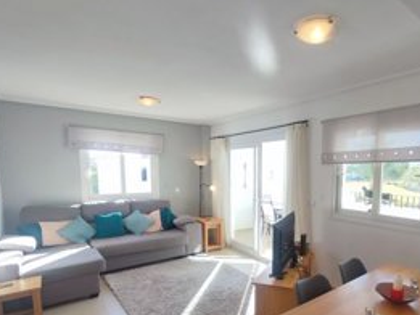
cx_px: 270
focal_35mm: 22
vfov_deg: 60.1
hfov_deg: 74.7
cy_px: 202
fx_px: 267
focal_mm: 1.65
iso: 50
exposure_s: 1/146
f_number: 2.2
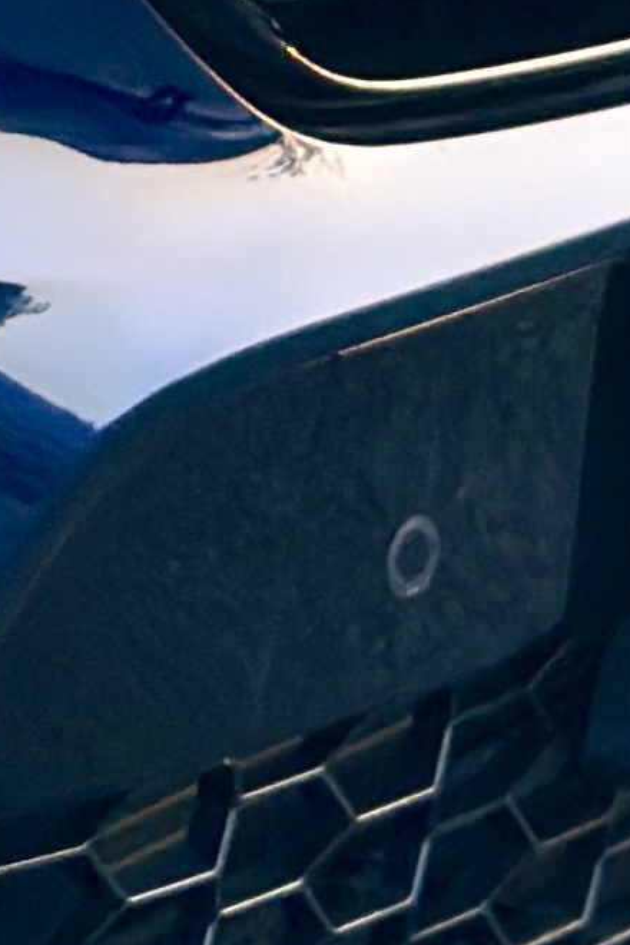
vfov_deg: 6.3
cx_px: -1472
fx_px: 8006
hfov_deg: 4.3
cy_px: -1609
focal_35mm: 305
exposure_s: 1/228
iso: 80
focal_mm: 6.86
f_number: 1.78
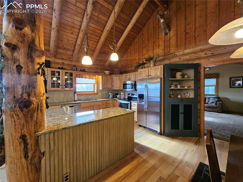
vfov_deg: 89.9
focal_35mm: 13
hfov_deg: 106.2
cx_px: 122
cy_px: 91
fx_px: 91
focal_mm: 1.7
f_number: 2.2
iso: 320
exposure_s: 1/60
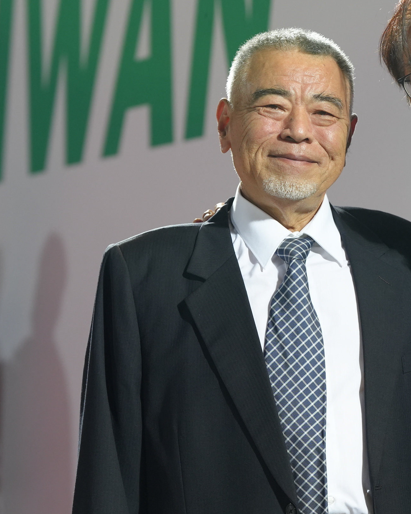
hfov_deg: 6.3
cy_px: 256
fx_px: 3740
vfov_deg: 7.9
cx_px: 411
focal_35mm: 246
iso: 1000
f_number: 4
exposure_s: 1/160
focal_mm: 121
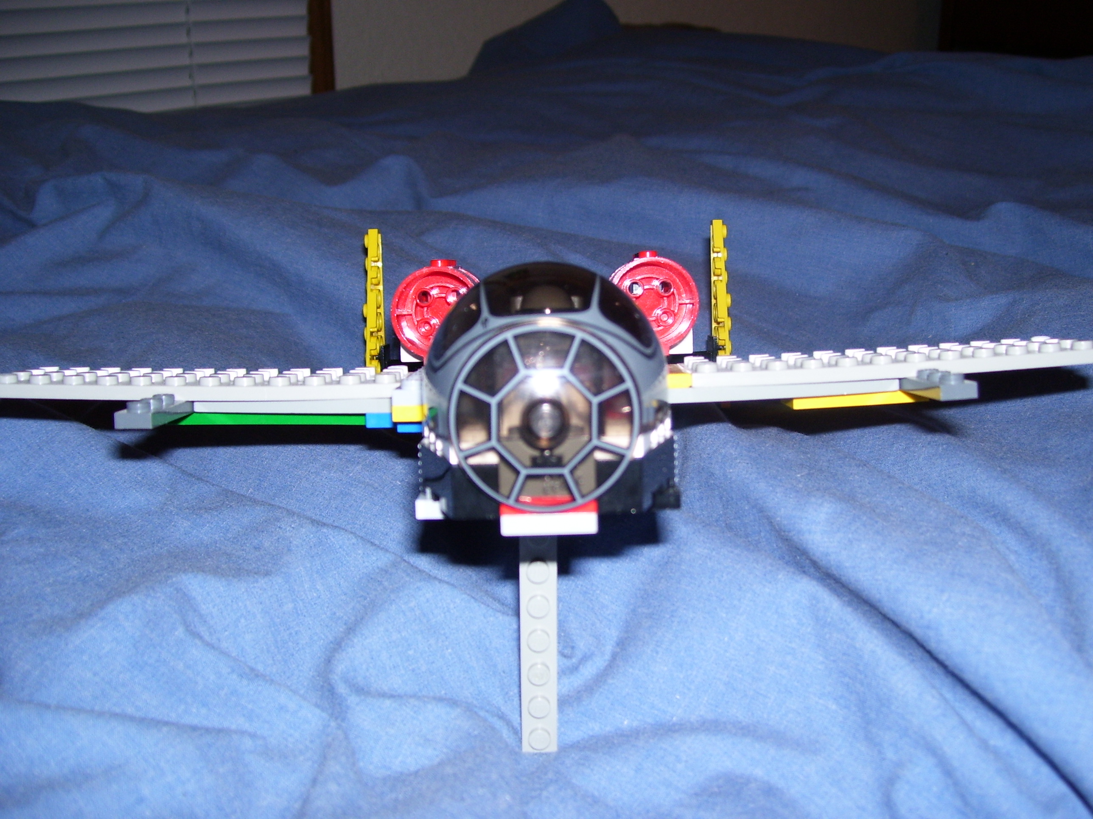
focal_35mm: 37
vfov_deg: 38.7
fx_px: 1168
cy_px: 410
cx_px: 546
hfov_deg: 50.1
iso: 80
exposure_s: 1/60
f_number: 2.7
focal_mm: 6
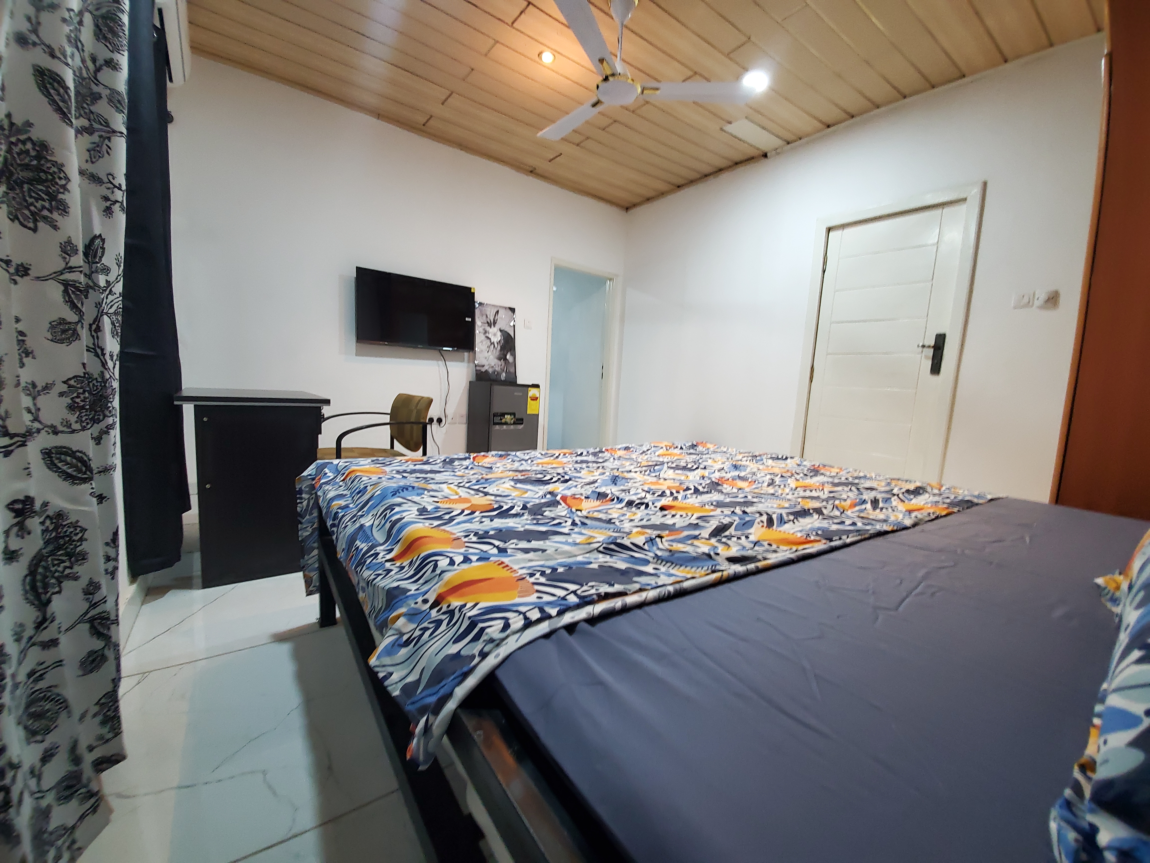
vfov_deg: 89.9
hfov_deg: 106.2
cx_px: 575
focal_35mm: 13
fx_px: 432
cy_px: 432
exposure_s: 1/17
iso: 200
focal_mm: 1.8
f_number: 2.2
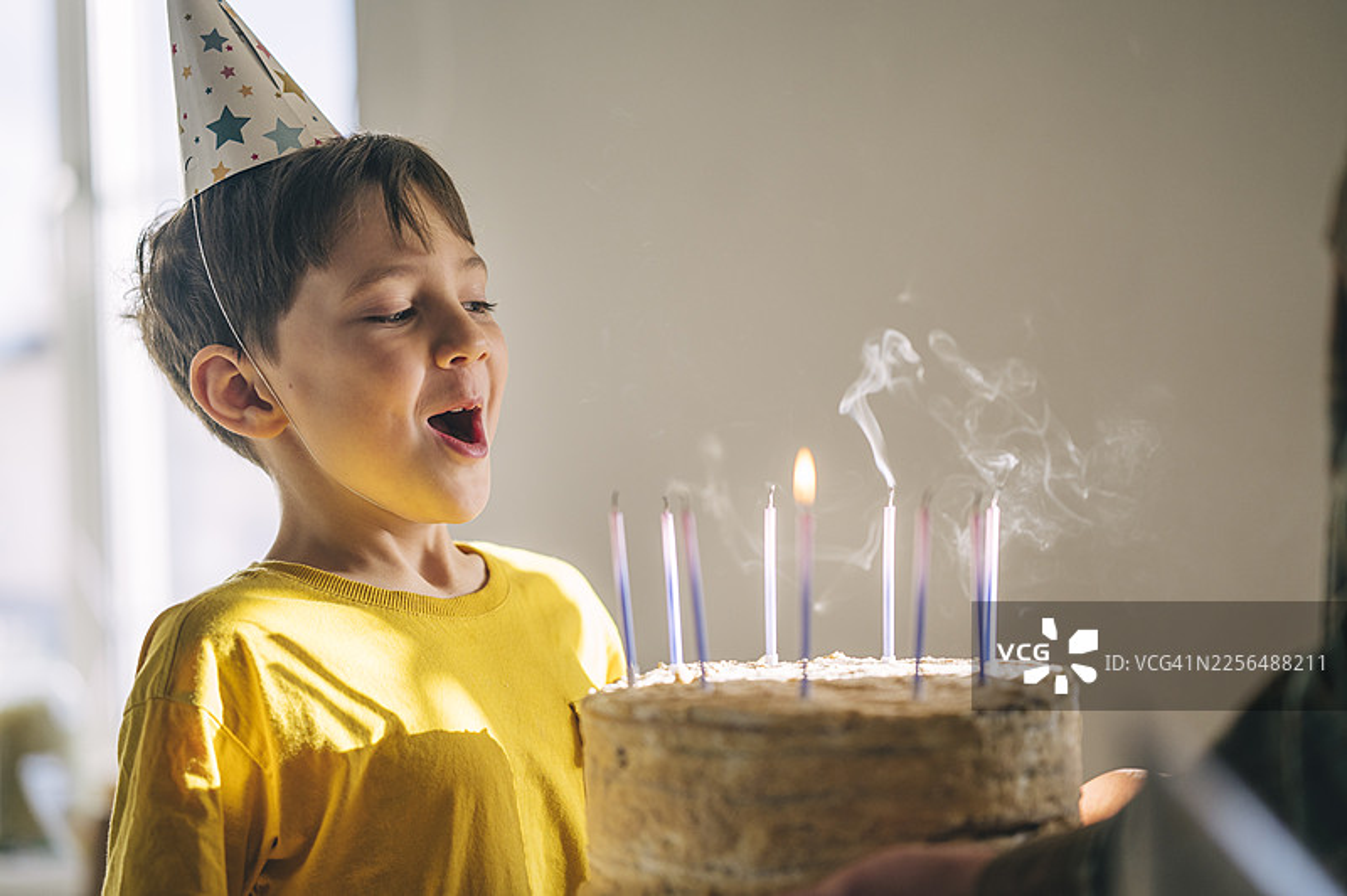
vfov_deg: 16.0
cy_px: 448
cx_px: 674
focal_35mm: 85
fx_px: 3178
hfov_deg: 23.9
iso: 250
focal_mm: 85
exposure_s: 1/1000
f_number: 1.8
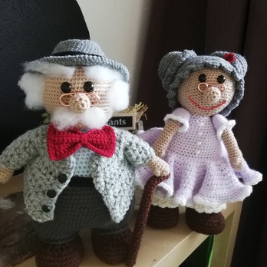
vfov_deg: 51.1
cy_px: 138
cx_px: 134
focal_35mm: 32
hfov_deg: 51.1
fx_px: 279
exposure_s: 1/17.1
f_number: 2.2
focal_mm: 3.81
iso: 640
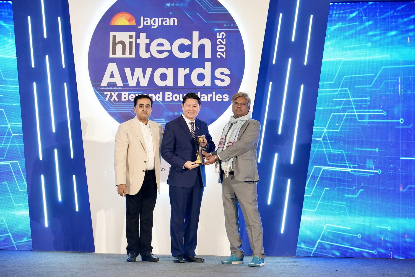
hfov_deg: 28.8
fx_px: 807
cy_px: 138
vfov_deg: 19.5
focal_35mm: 70
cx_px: 208
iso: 3200
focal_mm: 70
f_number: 4
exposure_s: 1/250
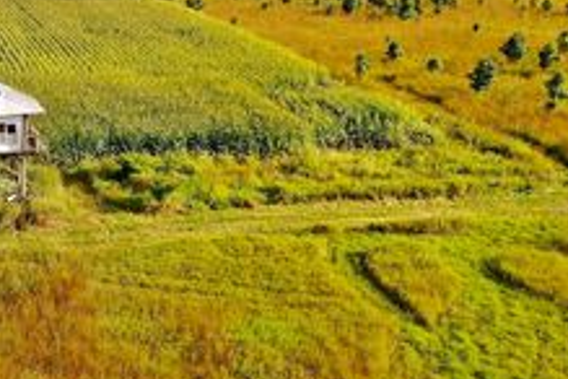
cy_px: 165
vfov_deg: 24.6
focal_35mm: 55
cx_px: 13
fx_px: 868
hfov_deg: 33.5
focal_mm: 10.26
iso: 100
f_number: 4
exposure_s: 1/100
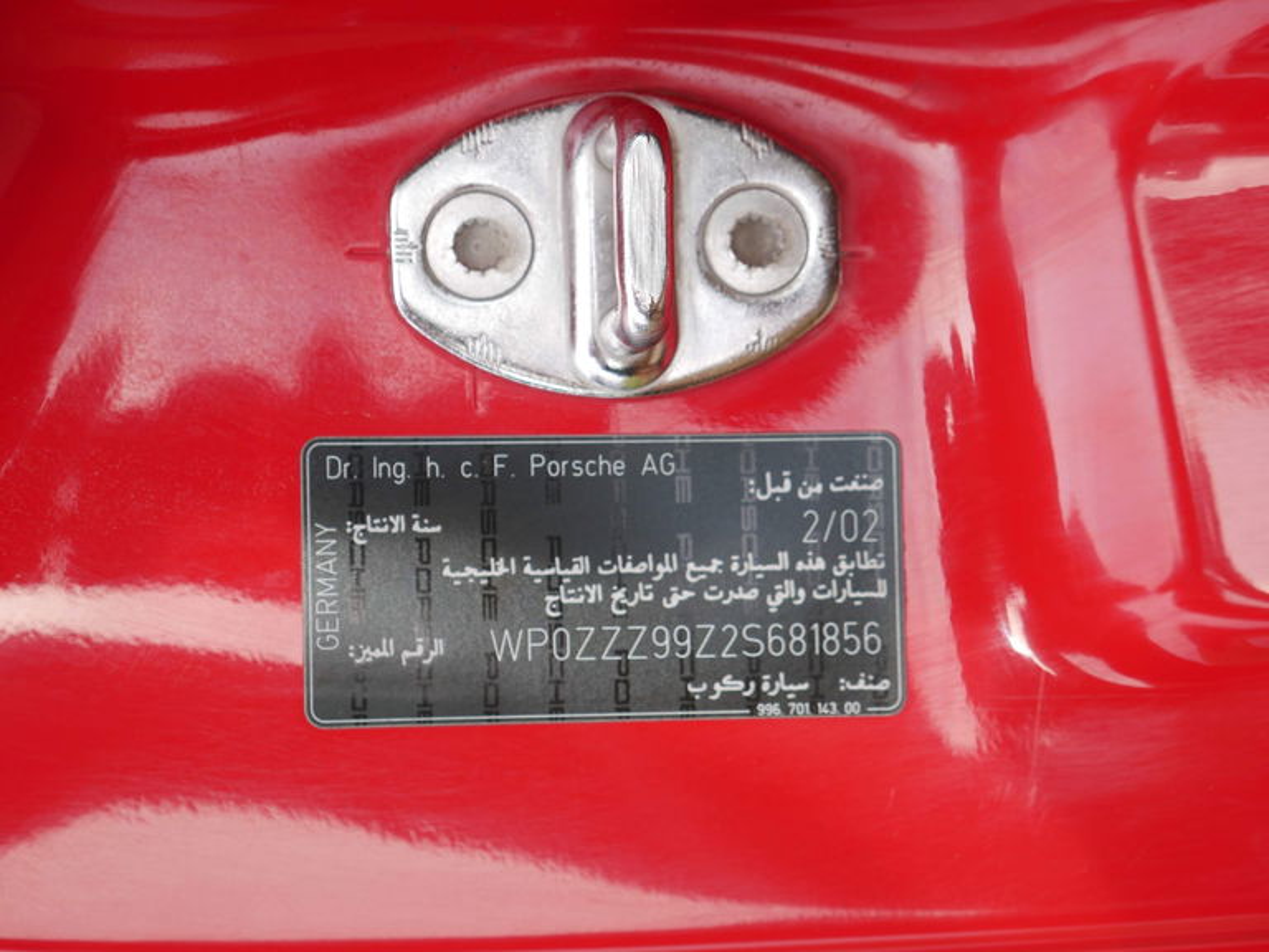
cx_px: 634
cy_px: 476
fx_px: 2639
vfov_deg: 20.4
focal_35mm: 72
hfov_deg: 27.0
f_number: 5.5
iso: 200
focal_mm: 36
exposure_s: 1/125
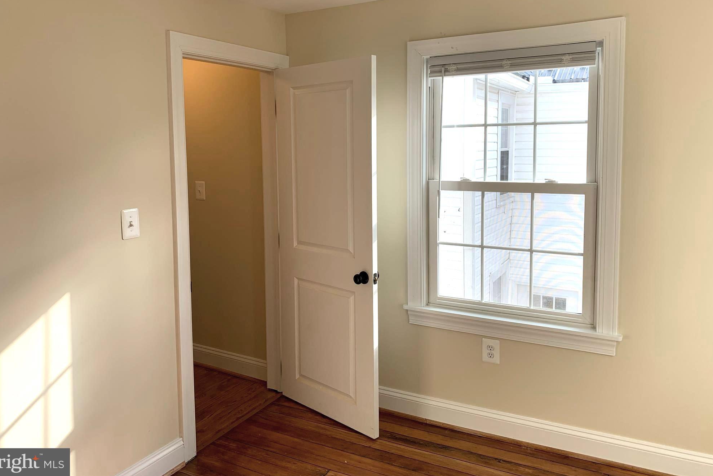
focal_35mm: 28
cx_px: 349
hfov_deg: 65.5
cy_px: 201
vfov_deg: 46.2
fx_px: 555
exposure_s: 1/171
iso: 25
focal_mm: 4.25
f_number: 1.8
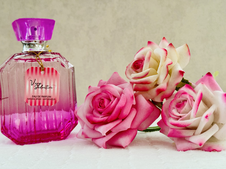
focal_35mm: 48
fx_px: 313
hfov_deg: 39.7
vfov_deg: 30.3
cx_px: 113
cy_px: 84
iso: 250
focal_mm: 6.76
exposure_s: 1/52
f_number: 1.78
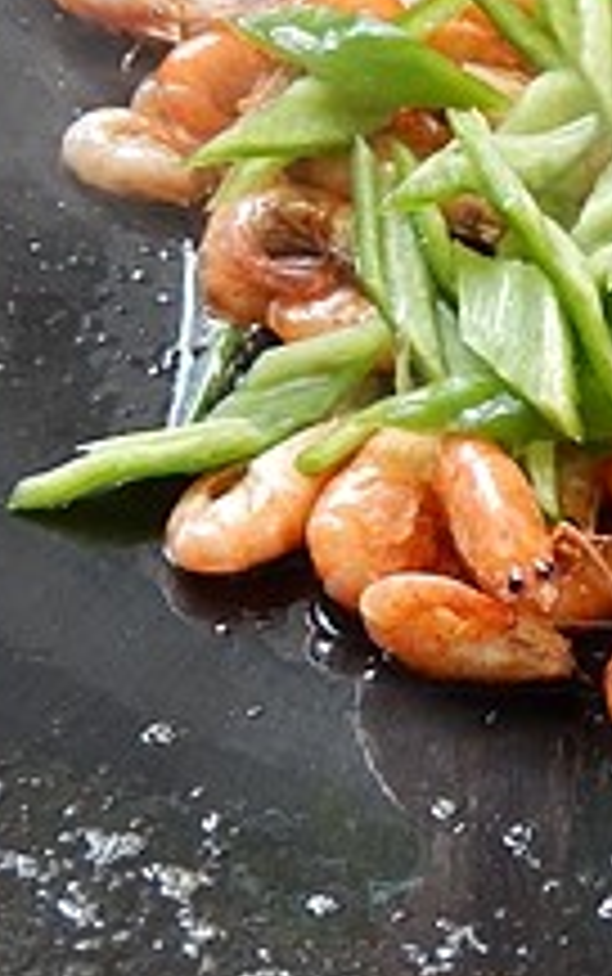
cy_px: 353
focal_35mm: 61
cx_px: 698
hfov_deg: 20.2
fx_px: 1625
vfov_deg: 33.3
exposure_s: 1/50
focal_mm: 4.5
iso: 400
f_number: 3.4
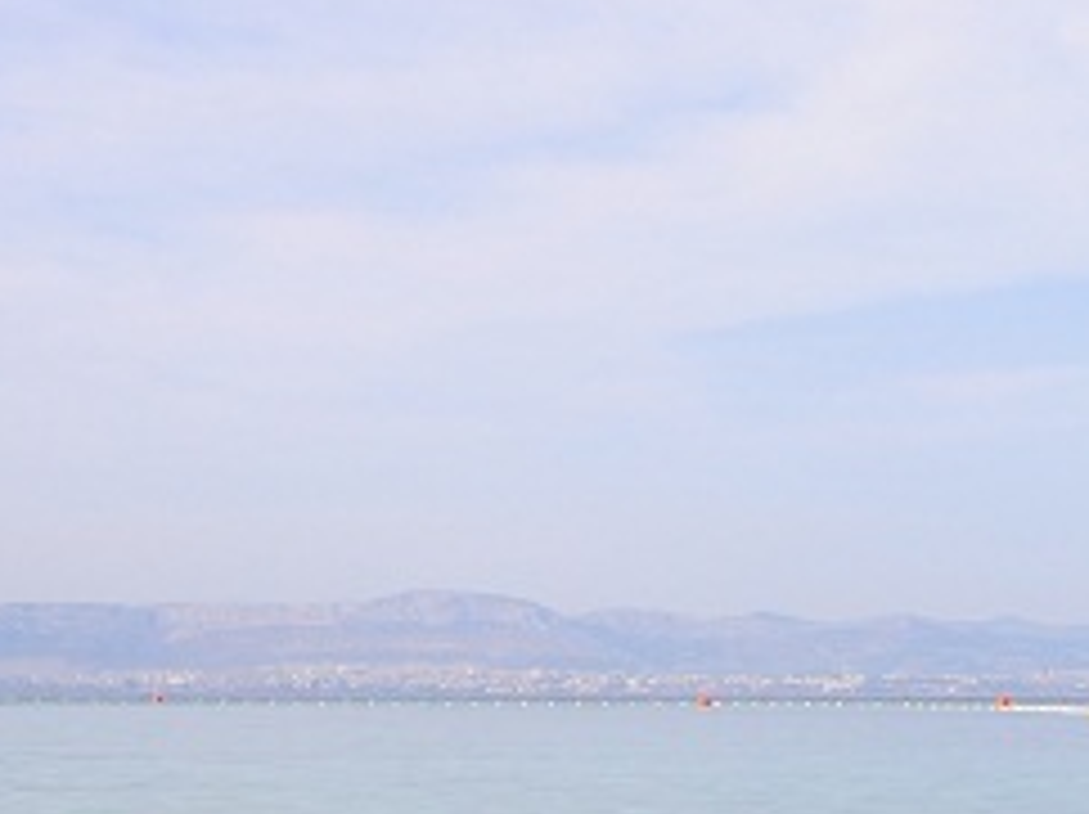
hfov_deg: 20.3
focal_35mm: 92
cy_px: 733
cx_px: 1197
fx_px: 2891
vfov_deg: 15.8
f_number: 8
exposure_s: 1/250
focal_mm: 18
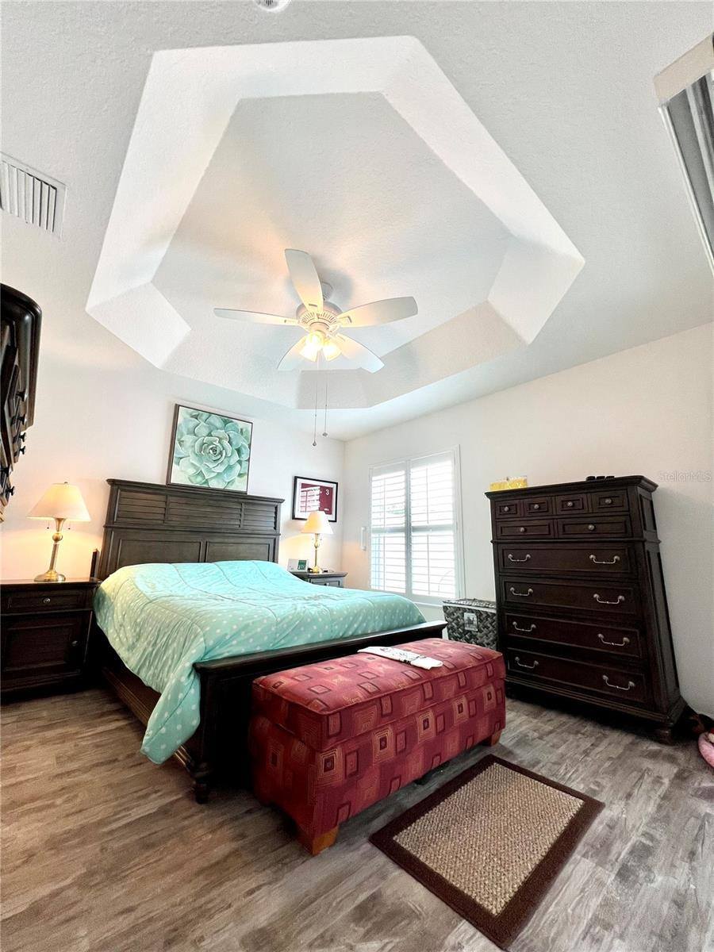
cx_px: 357
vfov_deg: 106.2
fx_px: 358
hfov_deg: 89.9
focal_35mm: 13
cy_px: 476
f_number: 1.8
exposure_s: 1/120
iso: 80
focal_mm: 1.57
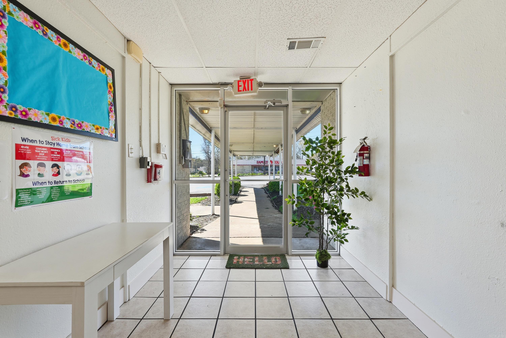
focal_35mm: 16
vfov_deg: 73.8
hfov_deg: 96.7
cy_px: 169
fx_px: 225
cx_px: 253
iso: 250
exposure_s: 1/640
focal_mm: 16
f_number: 9
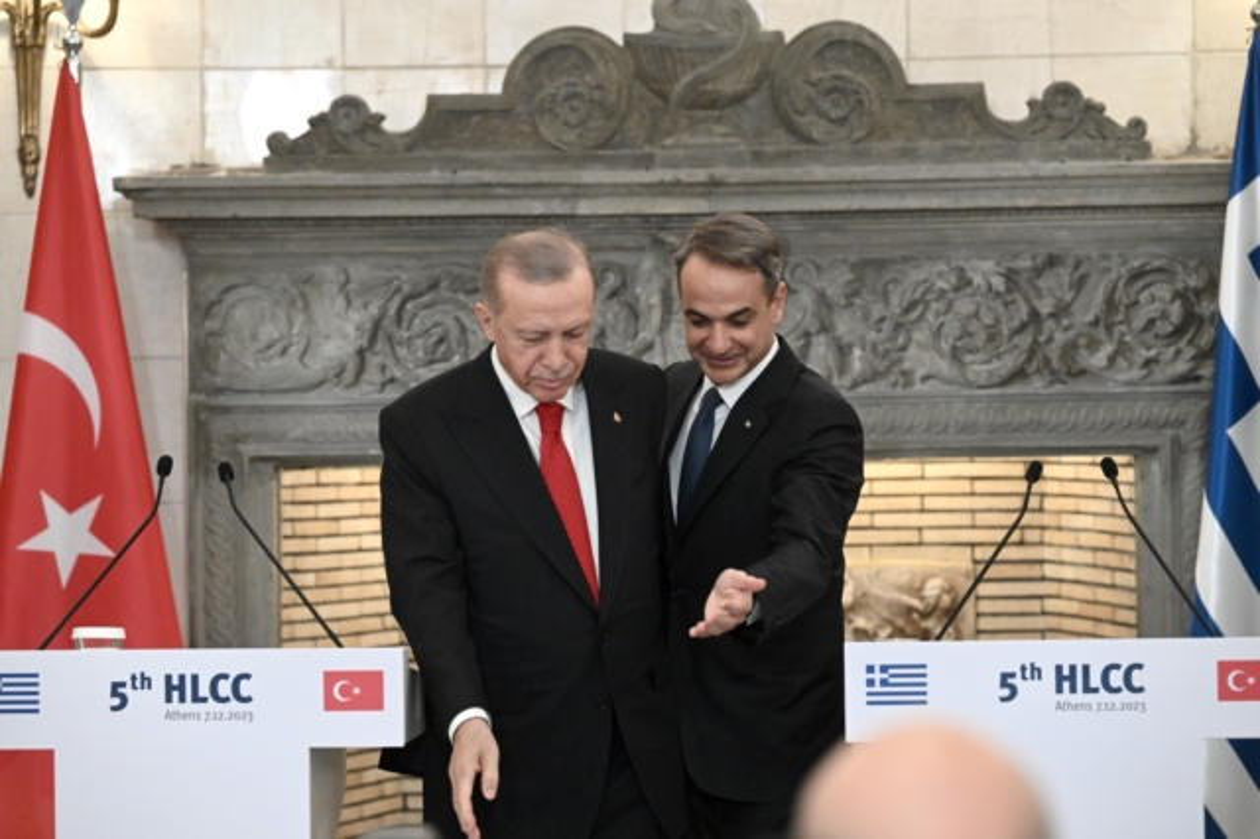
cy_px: 420
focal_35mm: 140
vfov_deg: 9.8
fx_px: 4897
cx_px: 630
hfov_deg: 14.7
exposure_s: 1/320
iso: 5000
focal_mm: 140
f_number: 4.5
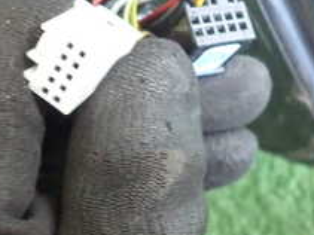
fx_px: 644
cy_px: 57
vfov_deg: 20.5
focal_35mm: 71
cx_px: 161
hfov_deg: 27.4
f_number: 2
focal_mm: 4.5
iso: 800
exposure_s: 1/25
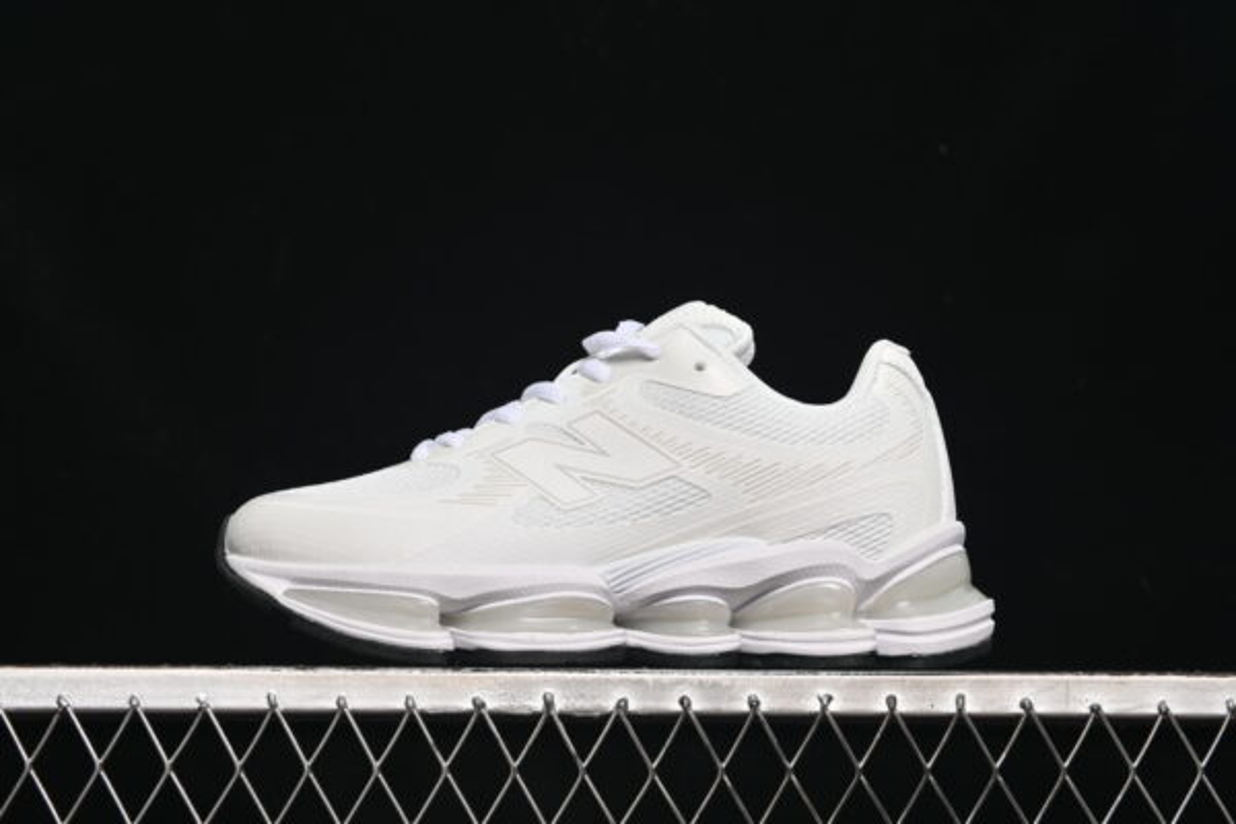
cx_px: 618
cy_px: 412
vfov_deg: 18.2
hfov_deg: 27.0
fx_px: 2575
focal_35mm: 75
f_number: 6.3
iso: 160
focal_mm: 50
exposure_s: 1/60
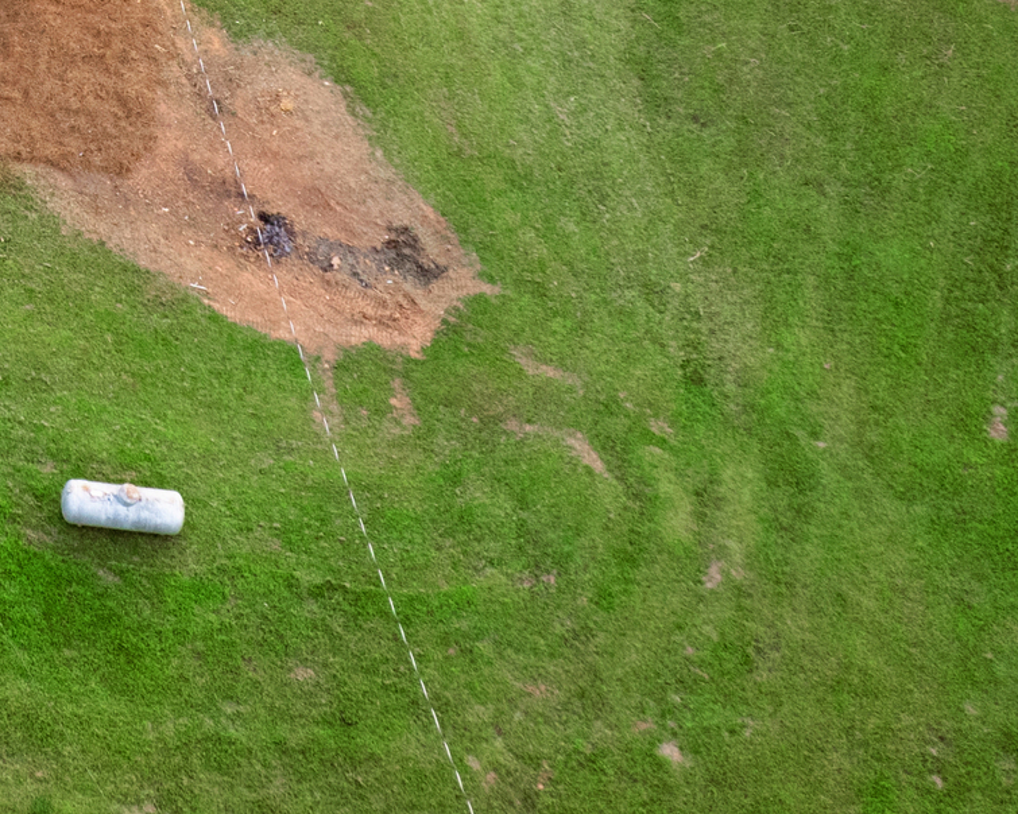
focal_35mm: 84
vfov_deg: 16.0
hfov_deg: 20.3
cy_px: -560
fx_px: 2531
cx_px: -395
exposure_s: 1/15
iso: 100
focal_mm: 8.38
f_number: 2.8
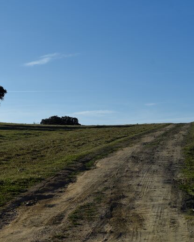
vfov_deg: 26.8
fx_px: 509
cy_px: 121
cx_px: 11
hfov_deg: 21.0
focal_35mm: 71
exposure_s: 1/1000
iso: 100
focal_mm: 50
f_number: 8
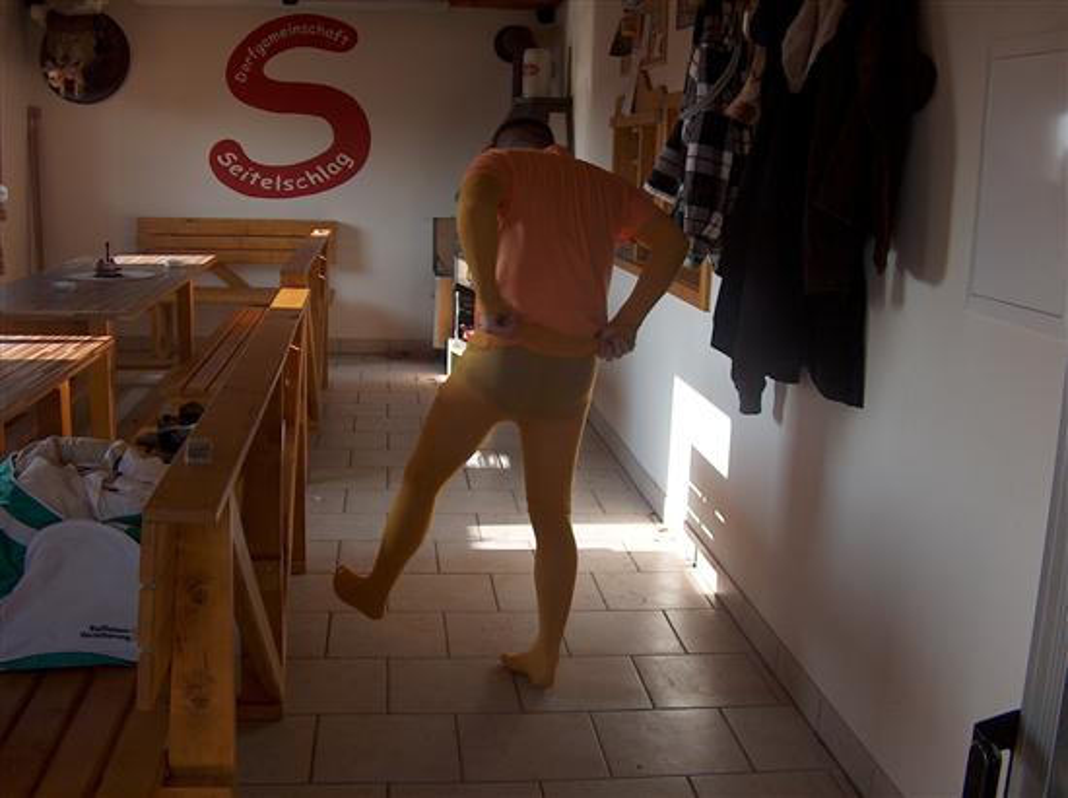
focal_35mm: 37
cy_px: 399
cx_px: 534
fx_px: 1140
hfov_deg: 50.2
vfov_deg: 38.6
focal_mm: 7.6
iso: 175
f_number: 2.8
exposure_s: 1/175
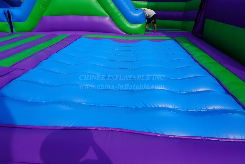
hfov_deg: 73.7
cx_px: 122
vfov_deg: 53.1
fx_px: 163
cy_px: 82
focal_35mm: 24
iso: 100
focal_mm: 16
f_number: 10
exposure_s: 1/320
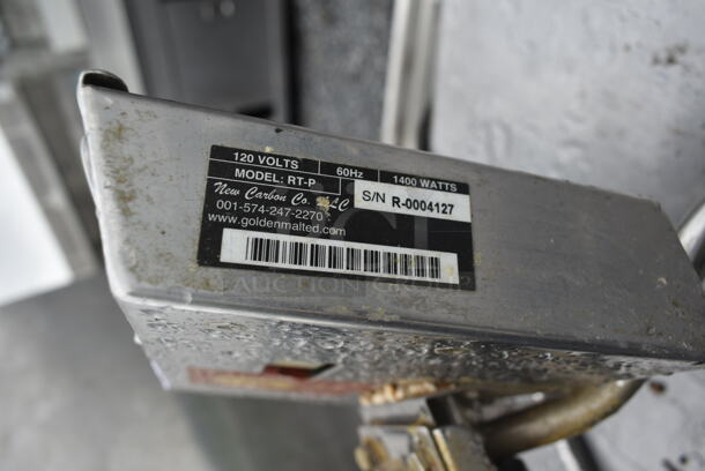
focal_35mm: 27
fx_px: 529
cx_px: 352
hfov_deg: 67.3
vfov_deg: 48.0
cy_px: 236
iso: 100
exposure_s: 1/100
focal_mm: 18
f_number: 5
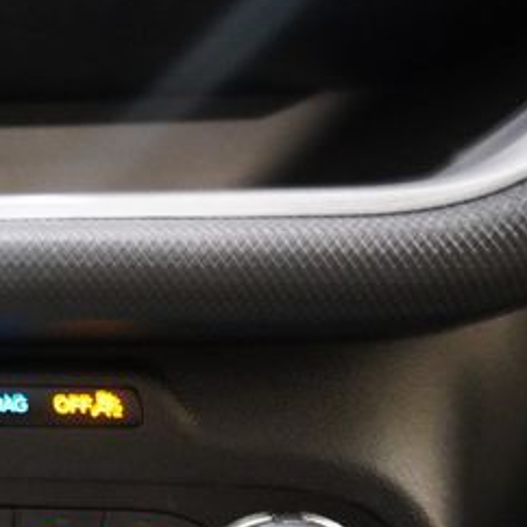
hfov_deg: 27.0
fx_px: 930
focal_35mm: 54
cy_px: 454
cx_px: -146
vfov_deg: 30.5
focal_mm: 16
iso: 6400
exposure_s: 1/13
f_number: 3.5
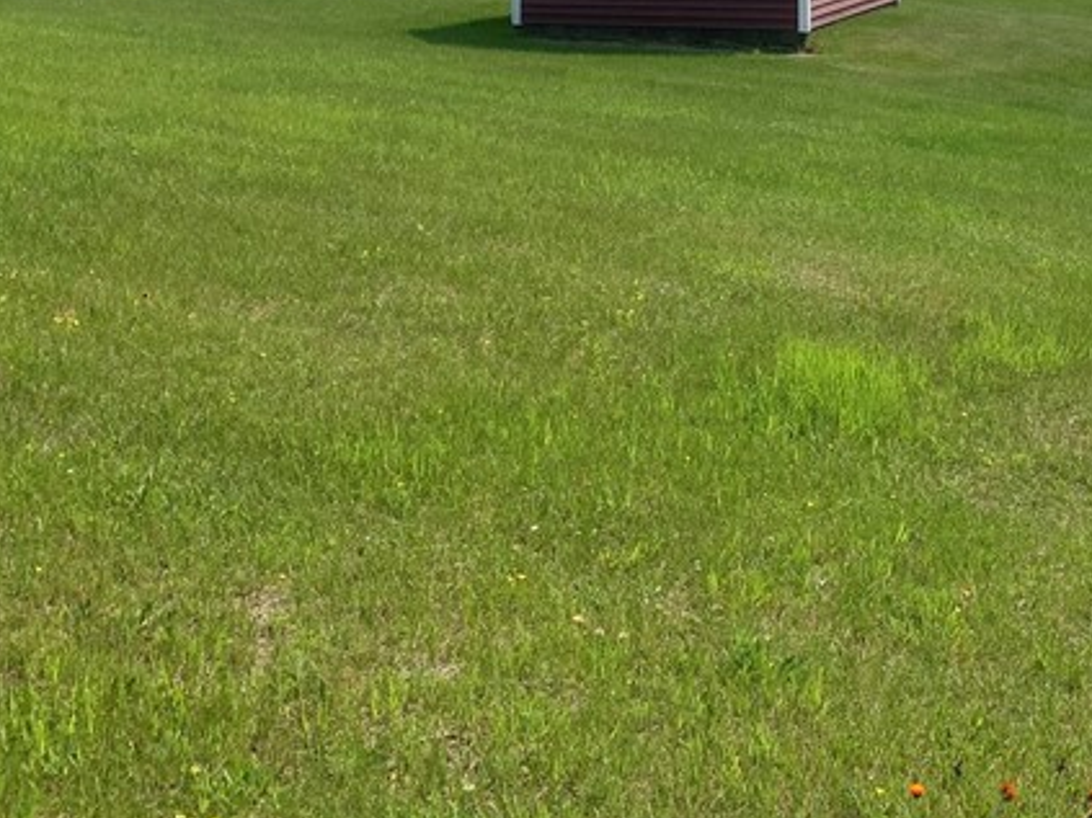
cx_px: 942
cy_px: -36
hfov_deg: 29.7
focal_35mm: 63
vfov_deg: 22.2
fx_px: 1987
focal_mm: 4.25
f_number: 1.8
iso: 25
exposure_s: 1/3937
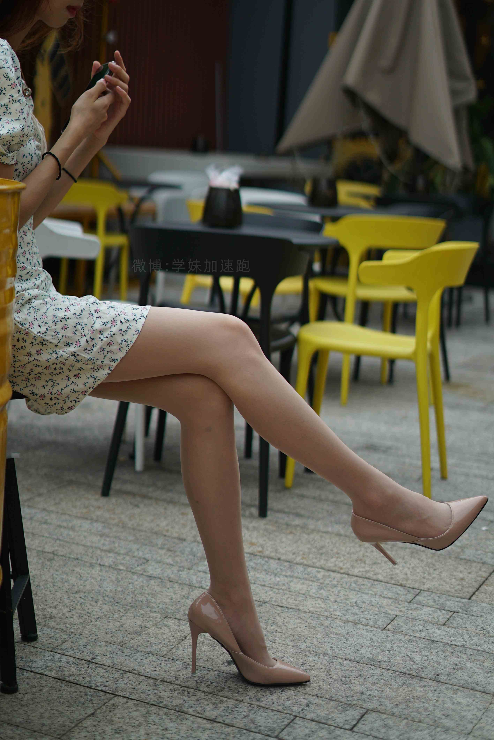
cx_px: 247
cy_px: 370
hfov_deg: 27.0
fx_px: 1028
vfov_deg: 39.6
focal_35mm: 50
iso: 200
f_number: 1.8
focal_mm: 50
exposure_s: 1/6400
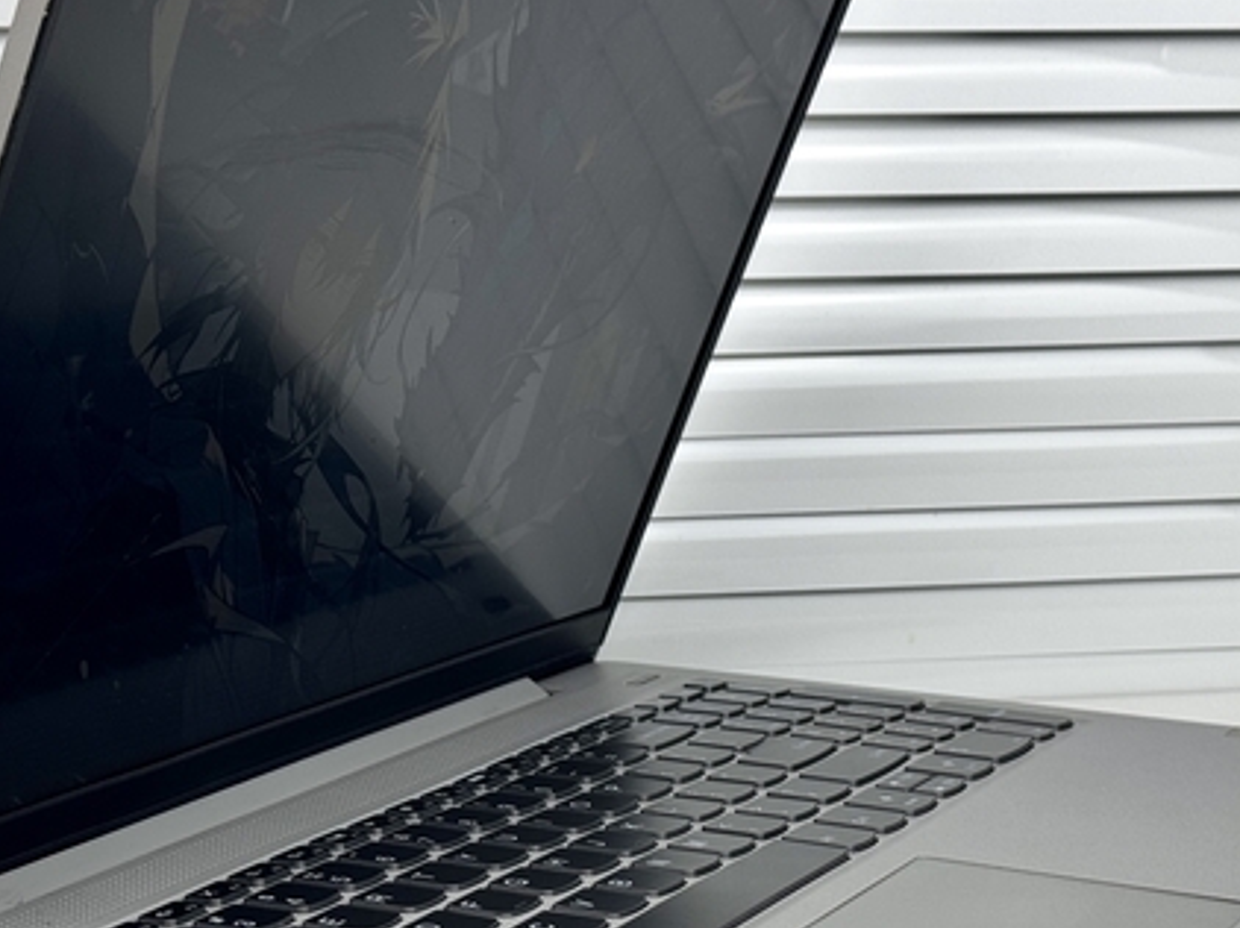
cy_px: 681
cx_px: 517
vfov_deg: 16.2
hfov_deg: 21.5
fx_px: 3258
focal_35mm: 91
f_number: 1.78
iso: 50
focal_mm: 6.76
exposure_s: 1/165
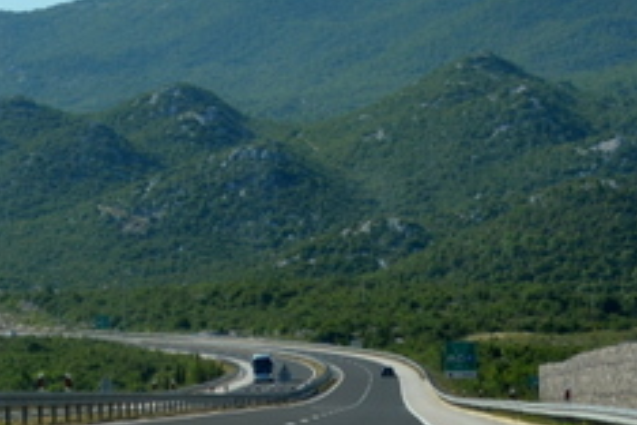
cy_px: -76
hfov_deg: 9.6
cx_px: 321
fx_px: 3804
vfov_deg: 6.4
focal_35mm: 215
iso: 400
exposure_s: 1/1600
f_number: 5.6
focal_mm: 42
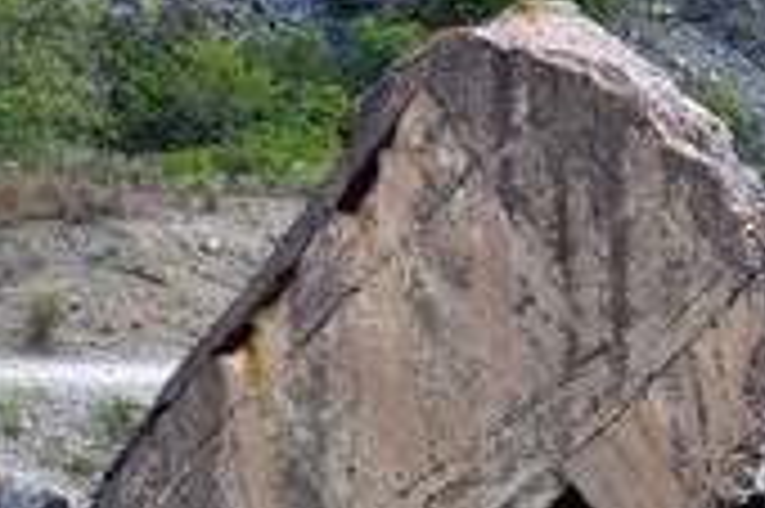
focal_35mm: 247
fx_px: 5244
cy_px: 598
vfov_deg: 5.5
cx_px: 387
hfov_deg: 8.3
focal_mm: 100
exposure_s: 1/160
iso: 400
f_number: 6.3
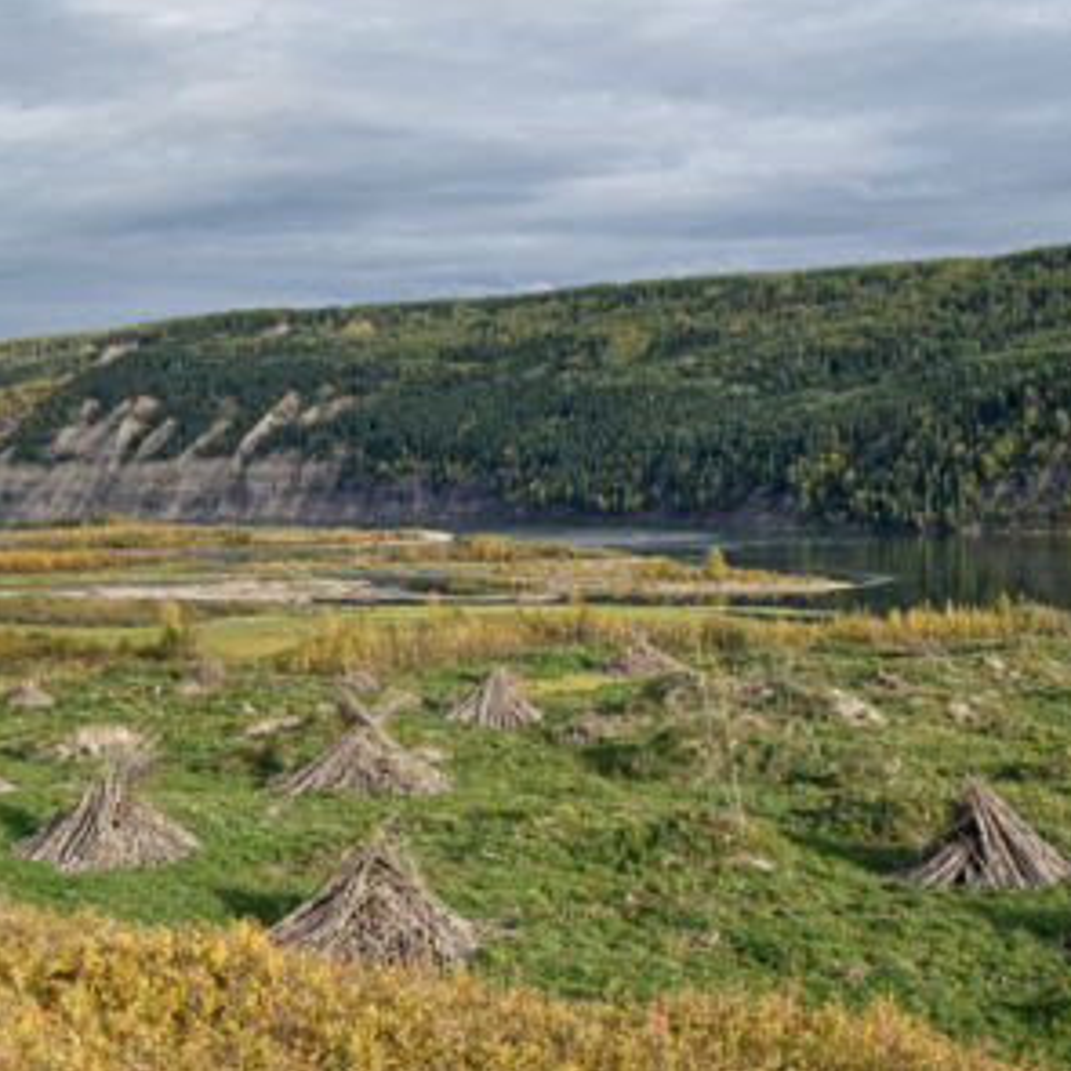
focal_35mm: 61
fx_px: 2135
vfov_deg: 28.2
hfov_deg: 28.1
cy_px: 534
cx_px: 577
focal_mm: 47
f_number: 4
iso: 100
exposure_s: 1/640
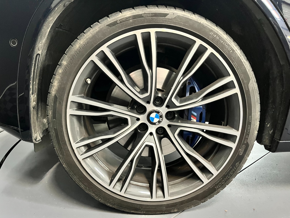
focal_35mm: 26
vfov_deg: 53.1
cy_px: 109
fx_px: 218
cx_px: 145
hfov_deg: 67.3
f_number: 1.6
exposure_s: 1/25
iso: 500
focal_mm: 5.1
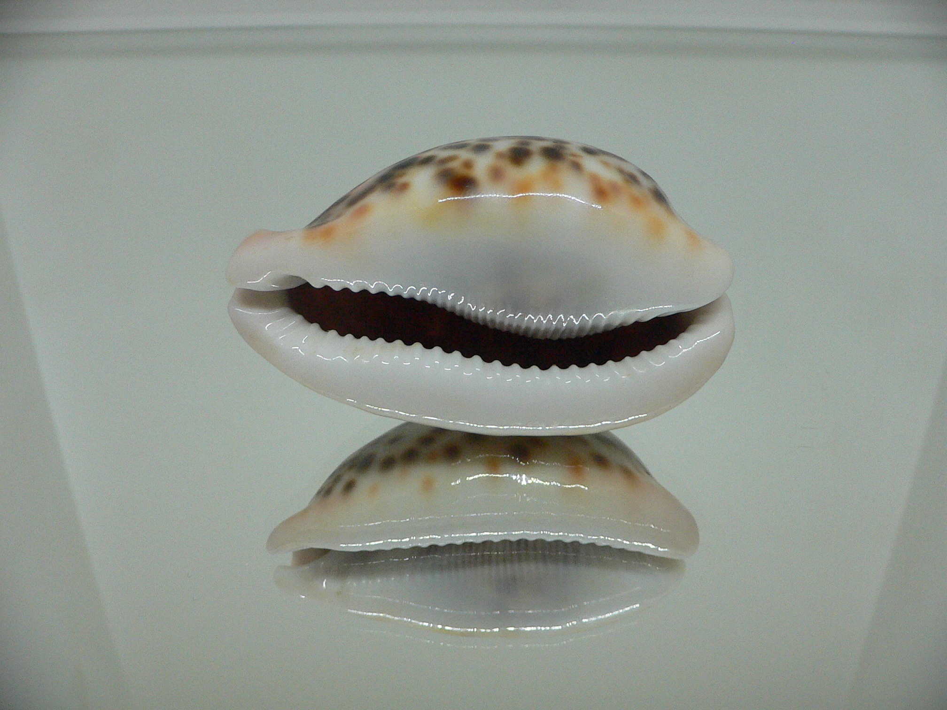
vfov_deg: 40.7
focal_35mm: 35
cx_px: 474
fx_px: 958
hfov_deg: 52.6
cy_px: 355
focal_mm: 4.6
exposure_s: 1/60
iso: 200
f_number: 2.8
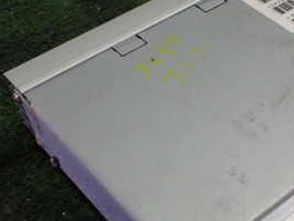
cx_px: 261
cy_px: 115
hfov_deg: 27.6
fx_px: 578
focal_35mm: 68
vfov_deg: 21.6
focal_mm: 5.4
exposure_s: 1/125
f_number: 2.3
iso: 800
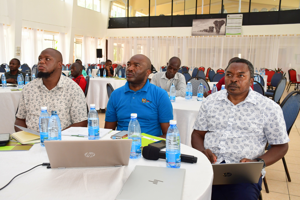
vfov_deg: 38.9
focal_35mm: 34
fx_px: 283
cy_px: 100
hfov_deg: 55.8
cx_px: 150
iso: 1000
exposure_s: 1/160
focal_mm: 23
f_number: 6.3
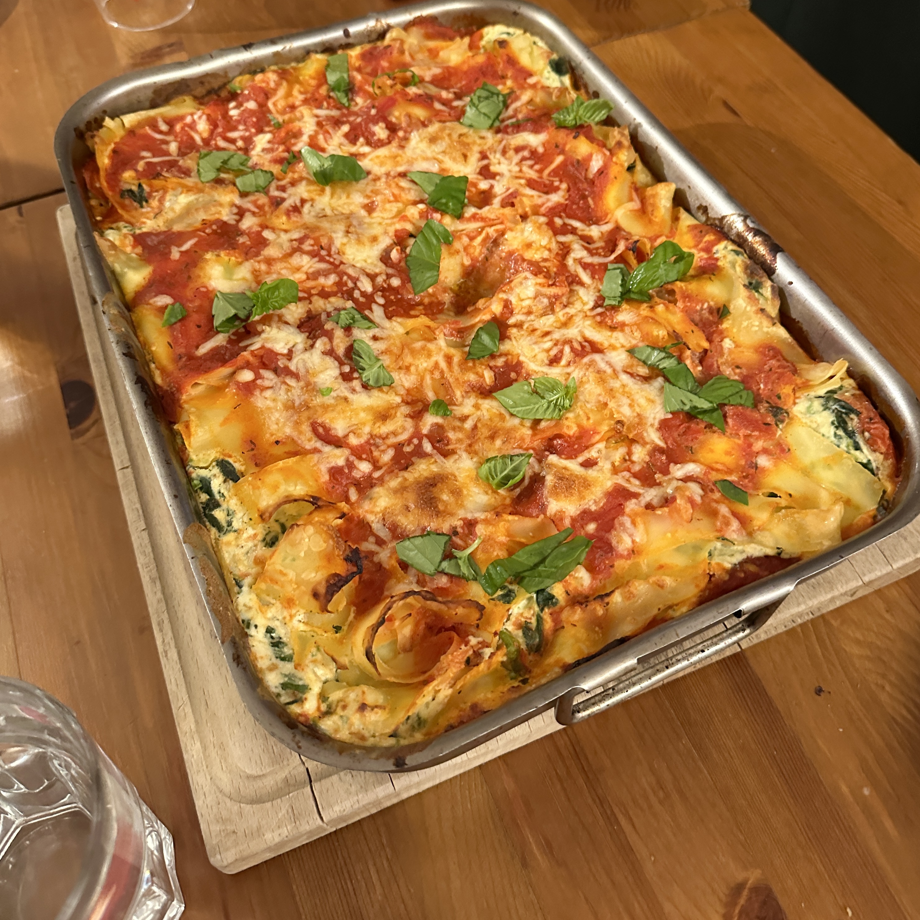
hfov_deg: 55.6
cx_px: 466
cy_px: 391
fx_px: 872
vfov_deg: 55.4
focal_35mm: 29
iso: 800
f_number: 1.78
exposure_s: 1/50
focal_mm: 6.86
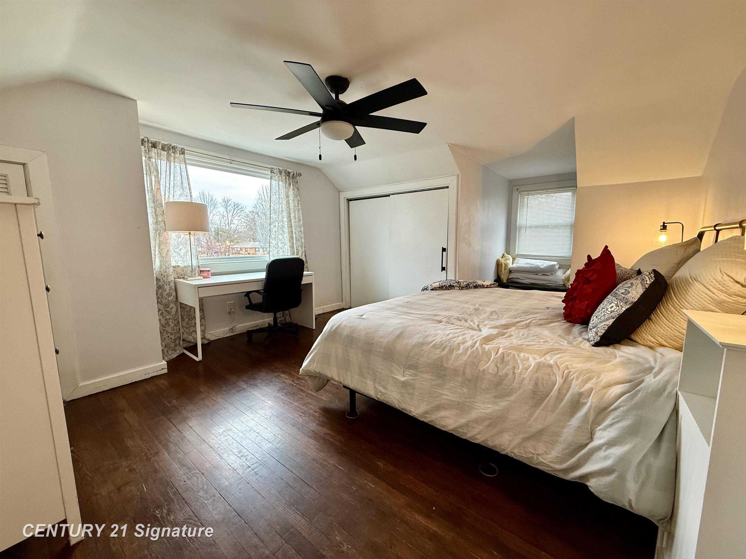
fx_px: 302
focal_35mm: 14
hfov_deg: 102.1
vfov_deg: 85.7
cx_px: 373
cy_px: 280
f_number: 2.2
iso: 400
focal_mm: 2.22
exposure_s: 1/120
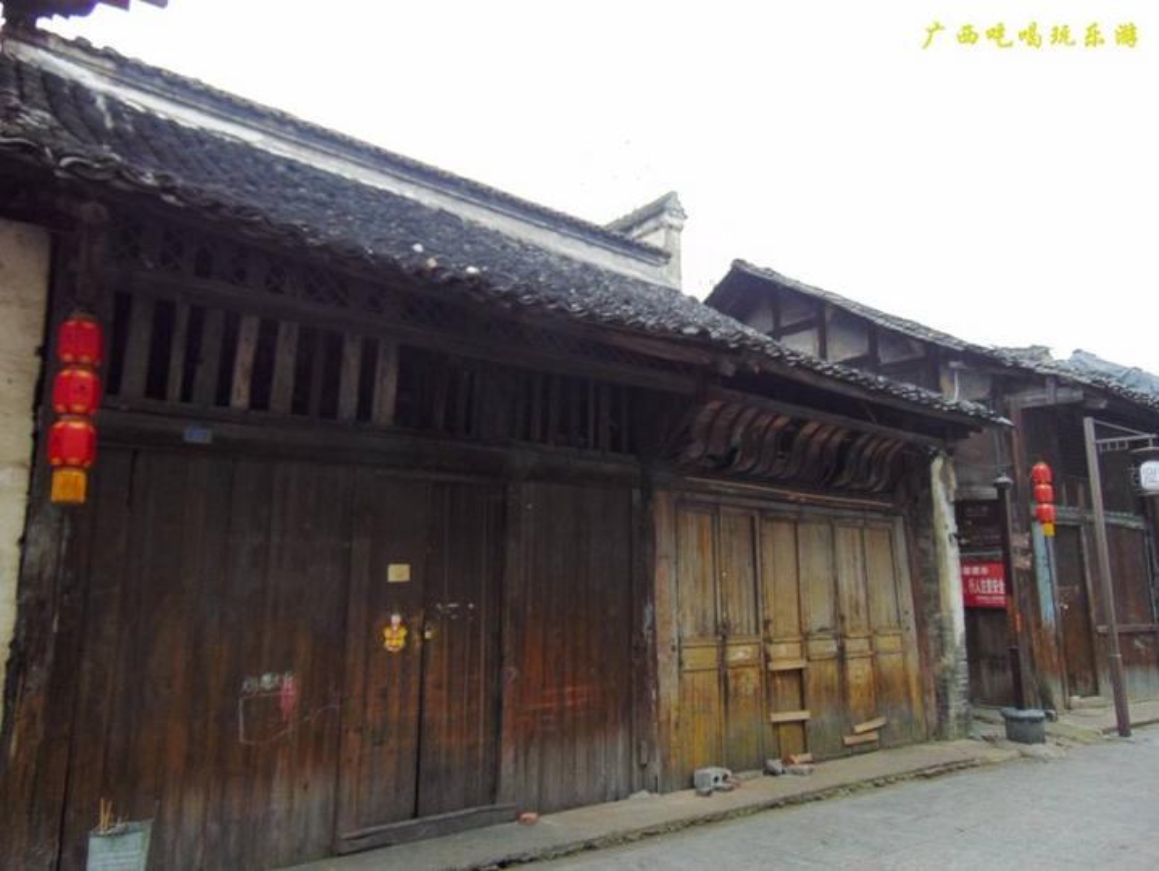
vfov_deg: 54.9
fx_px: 837
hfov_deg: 69.4
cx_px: 580
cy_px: 436
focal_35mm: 25
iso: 80
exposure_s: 1/60
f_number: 3
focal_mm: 4.5
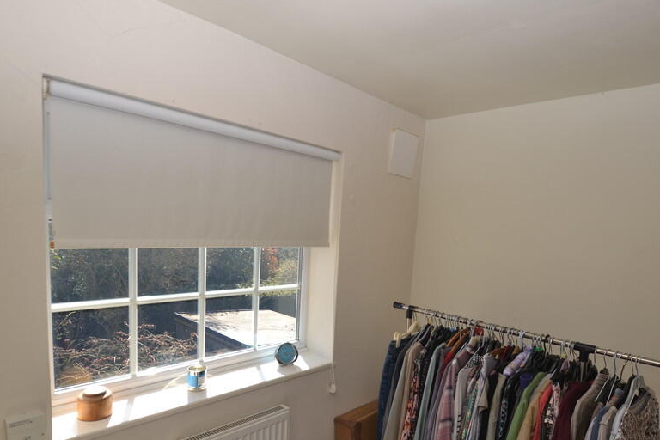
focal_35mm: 20
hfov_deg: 83.9
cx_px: 348
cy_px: 275
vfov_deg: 61.1
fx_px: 367
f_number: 5.6
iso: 200
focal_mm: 10
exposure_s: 1/200
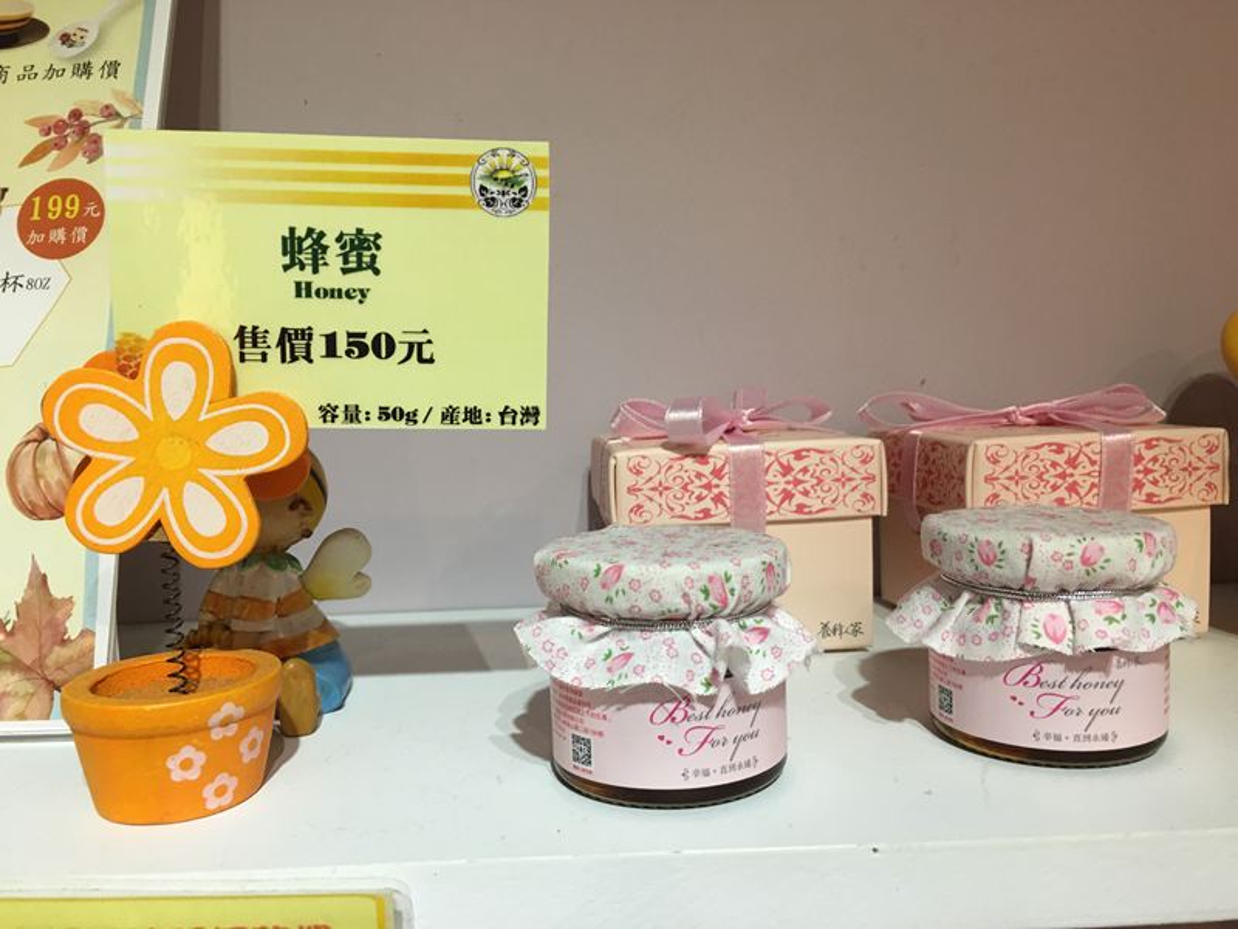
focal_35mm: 29
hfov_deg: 61.7
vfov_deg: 48.2
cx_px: 619
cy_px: 464
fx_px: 1037
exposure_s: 1/15
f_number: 2.2
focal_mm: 4.15
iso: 40
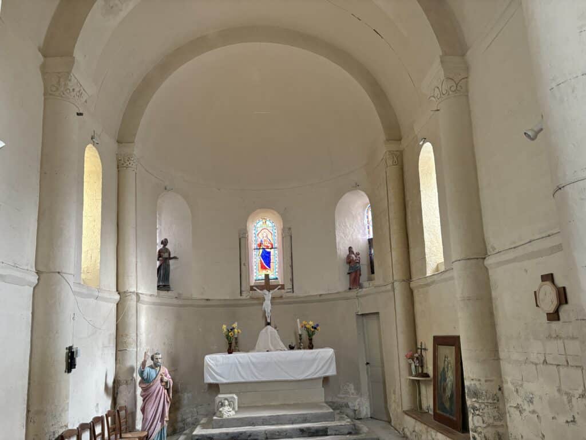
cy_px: 220
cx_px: 293
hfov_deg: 67.3
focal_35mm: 26
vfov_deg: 53.1
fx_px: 440
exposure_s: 1/60
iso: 250
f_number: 1.6
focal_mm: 5.96
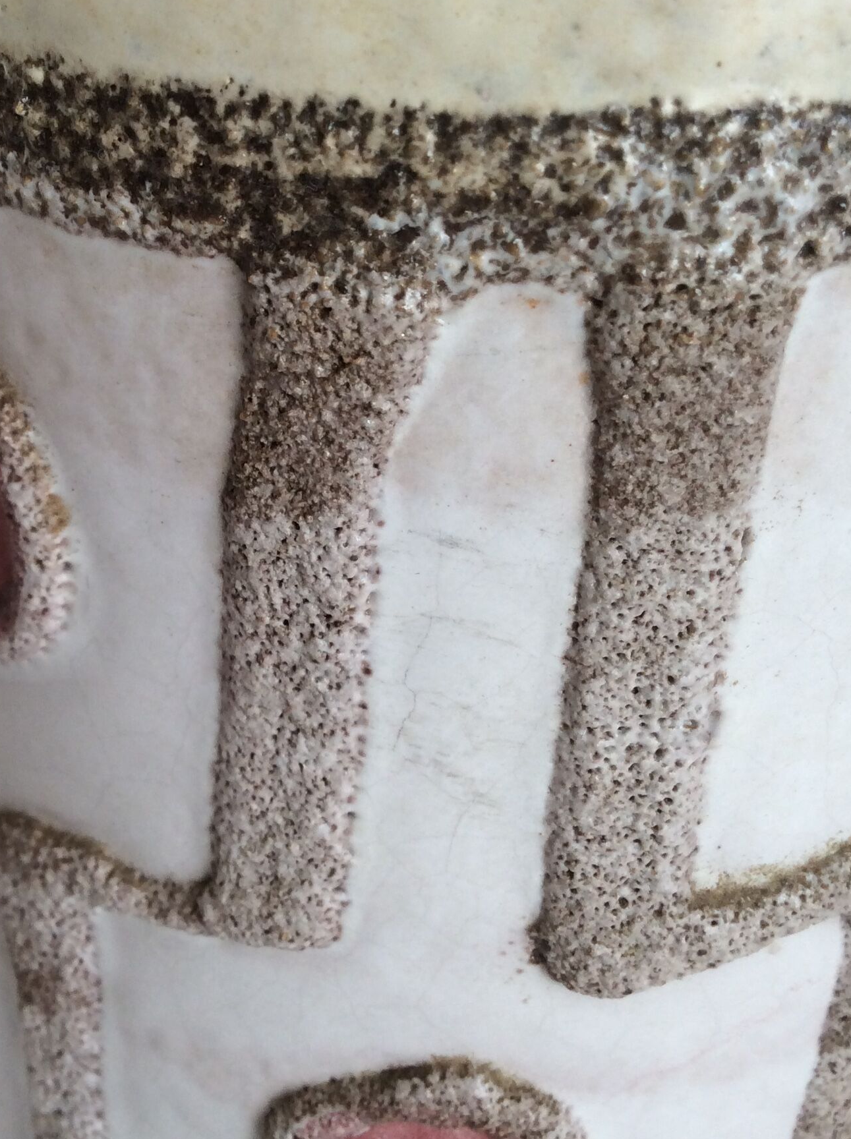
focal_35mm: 48
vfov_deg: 39.7
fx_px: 1577
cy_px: 510
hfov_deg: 29.9
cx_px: 260
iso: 40
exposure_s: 1/100
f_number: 2.4
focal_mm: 3.3
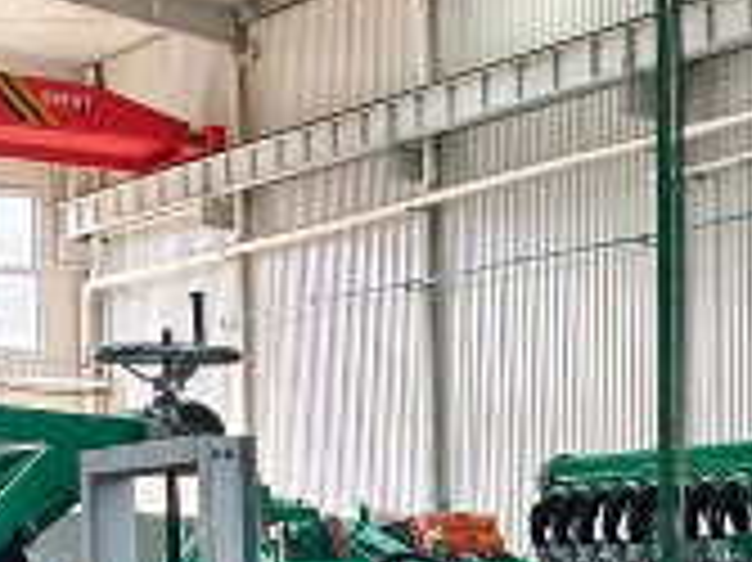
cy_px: 791
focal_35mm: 110
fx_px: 2388
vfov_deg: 12.9
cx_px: 766
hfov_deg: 17.5
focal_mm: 5.6
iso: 103
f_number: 1.57
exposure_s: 1/100
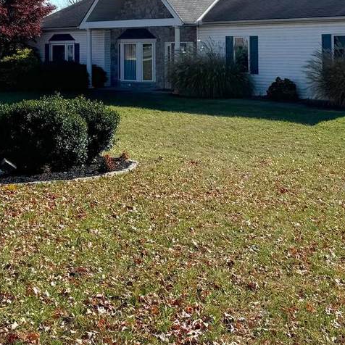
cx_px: 191
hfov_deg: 30.0
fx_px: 643
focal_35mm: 57
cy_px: 18
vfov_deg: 28.6
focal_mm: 6.76
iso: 80
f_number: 1.78
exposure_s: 1/7937
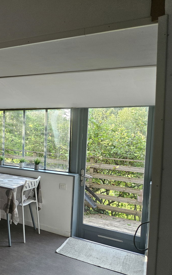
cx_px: -26
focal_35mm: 36
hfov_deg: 30.7
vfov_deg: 54.0
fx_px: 270
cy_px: 139
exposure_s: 1/100
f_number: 1.8
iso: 100
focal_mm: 5.4
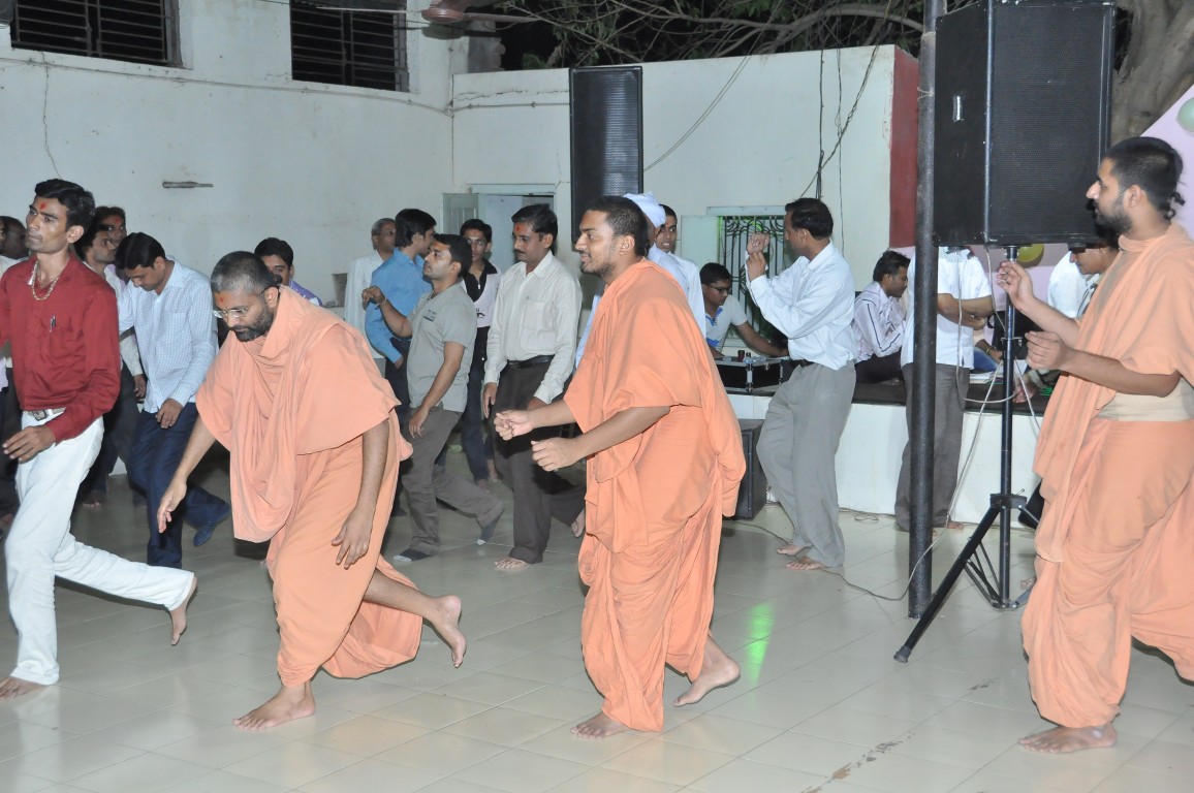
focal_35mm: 48
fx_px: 1590
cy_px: 396
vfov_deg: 28.0
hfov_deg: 41.2
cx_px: 597
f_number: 4
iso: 2000
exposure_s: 1/125
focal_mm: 32
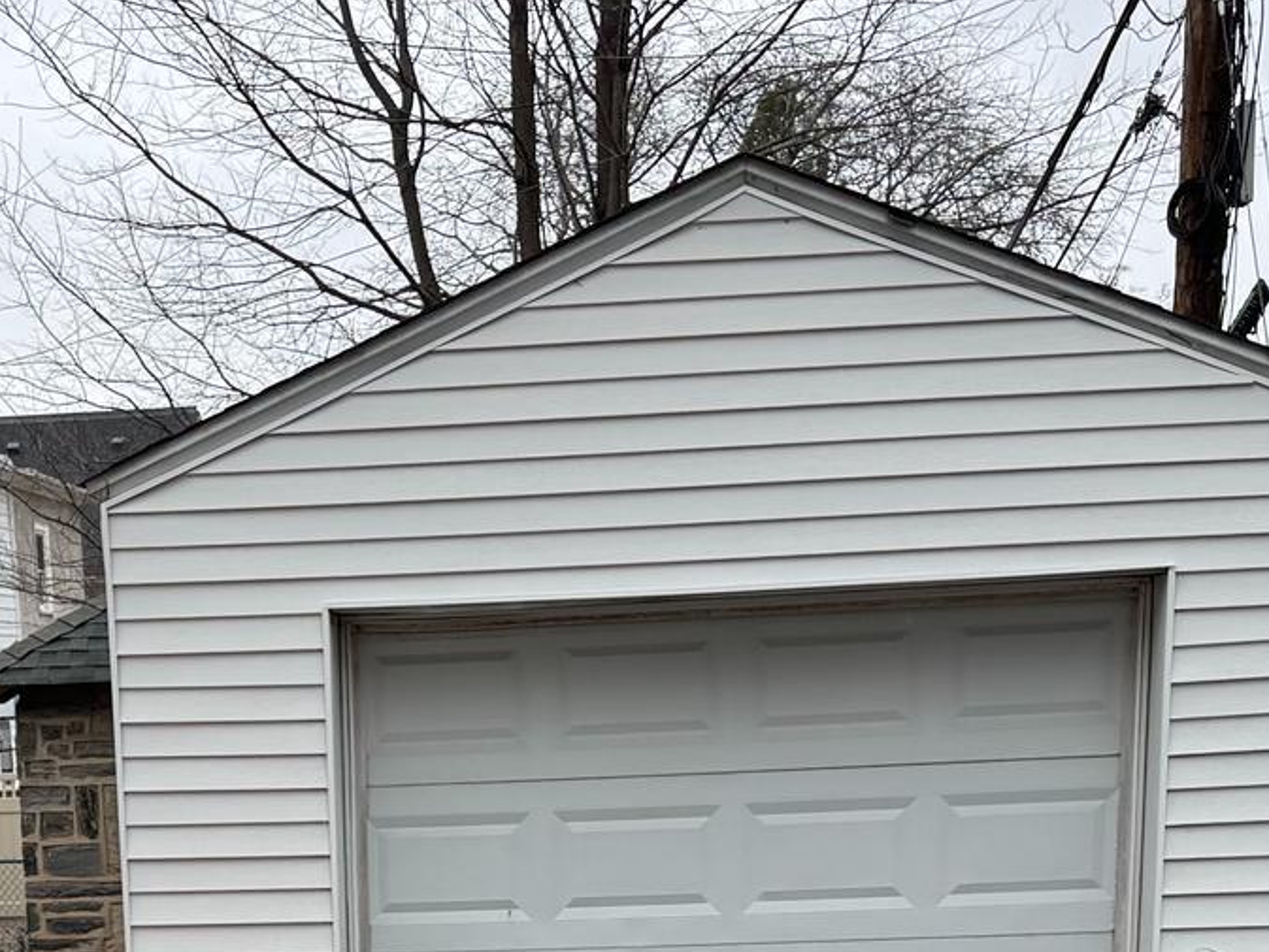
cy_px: 1318
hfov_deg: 26.3
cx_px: 300
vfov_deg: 18.4
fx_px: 2677
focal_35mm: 73
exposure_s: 1/121
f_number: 1.78
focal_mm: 6.76
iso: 80
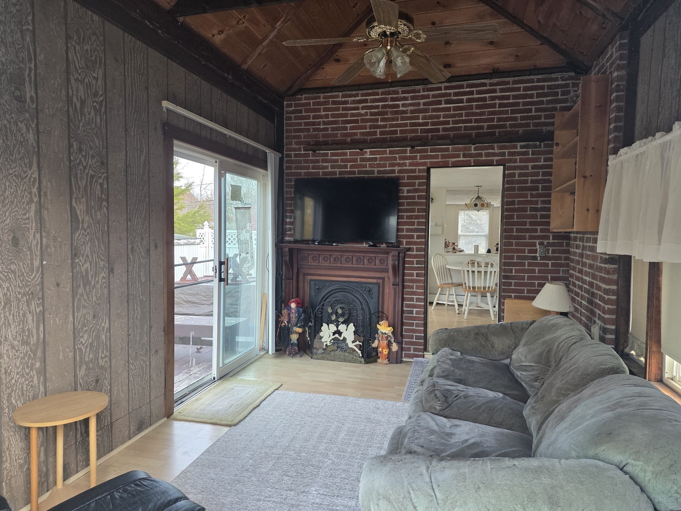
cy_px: 256
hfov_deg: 73.9
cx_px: 340
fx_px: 452
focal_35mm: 23
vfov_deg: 58.9
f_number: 1.7
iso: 160
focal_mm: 6.25
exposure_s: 1/180
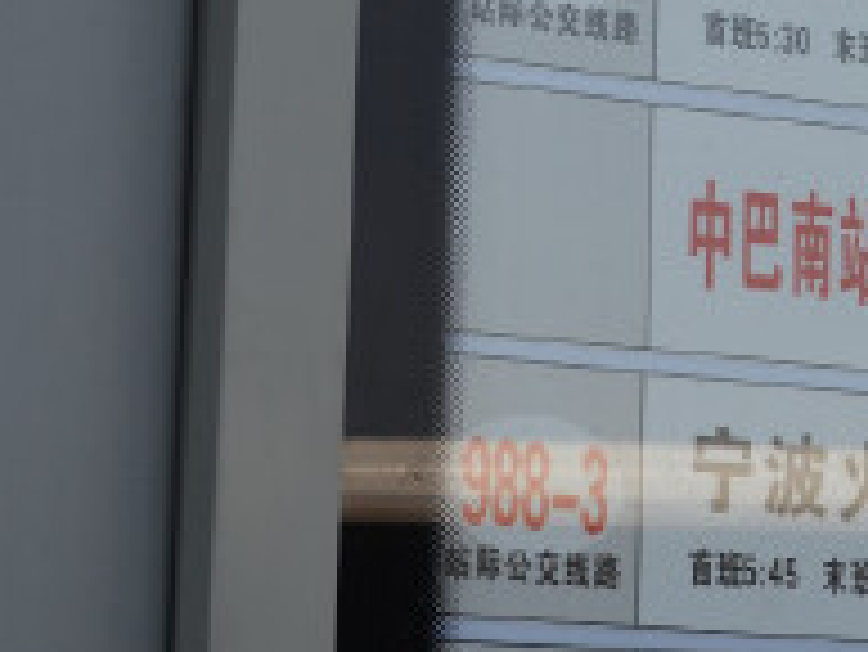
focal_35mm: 136
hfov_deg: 14.0
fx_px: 3412
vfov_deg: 10.9
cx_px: 1084
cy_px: 283
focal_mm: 26
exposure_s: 1/200
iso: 100
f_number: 7.1
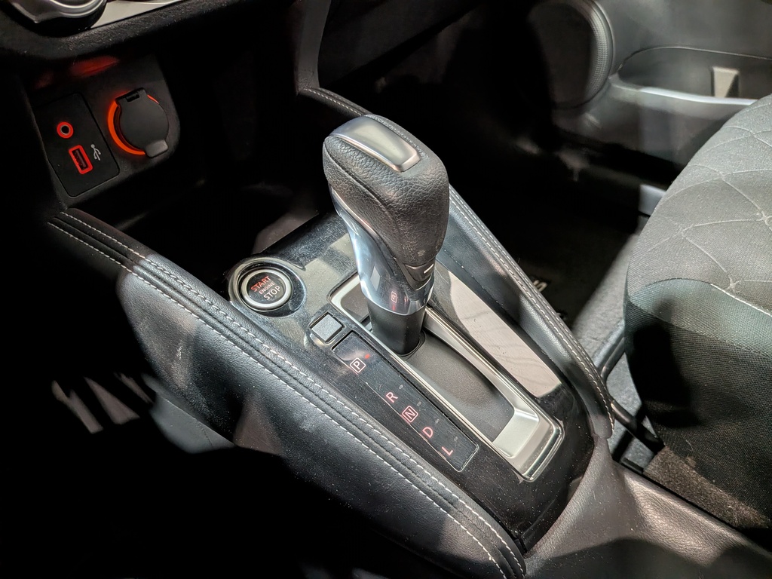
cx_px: 386
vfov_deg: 56.8
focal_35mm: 24
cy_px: 290
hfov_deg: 71.6
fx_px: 535
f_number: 1.7
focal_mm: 4.53
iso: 26
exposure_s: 1/34.4
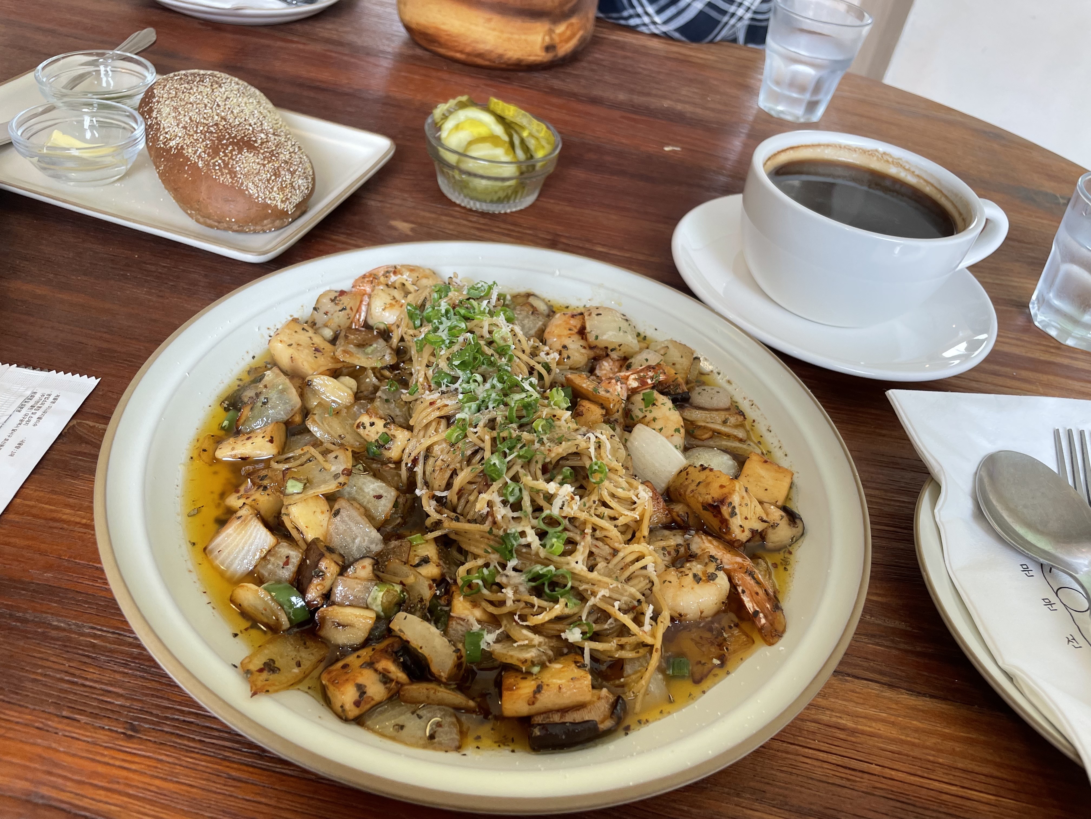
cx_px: 546
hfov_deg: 67.3
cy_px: 410
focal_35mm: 26
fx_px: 819
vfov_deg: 53.1
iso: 64
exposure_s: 1/60
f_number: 1.6
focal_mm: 4.2
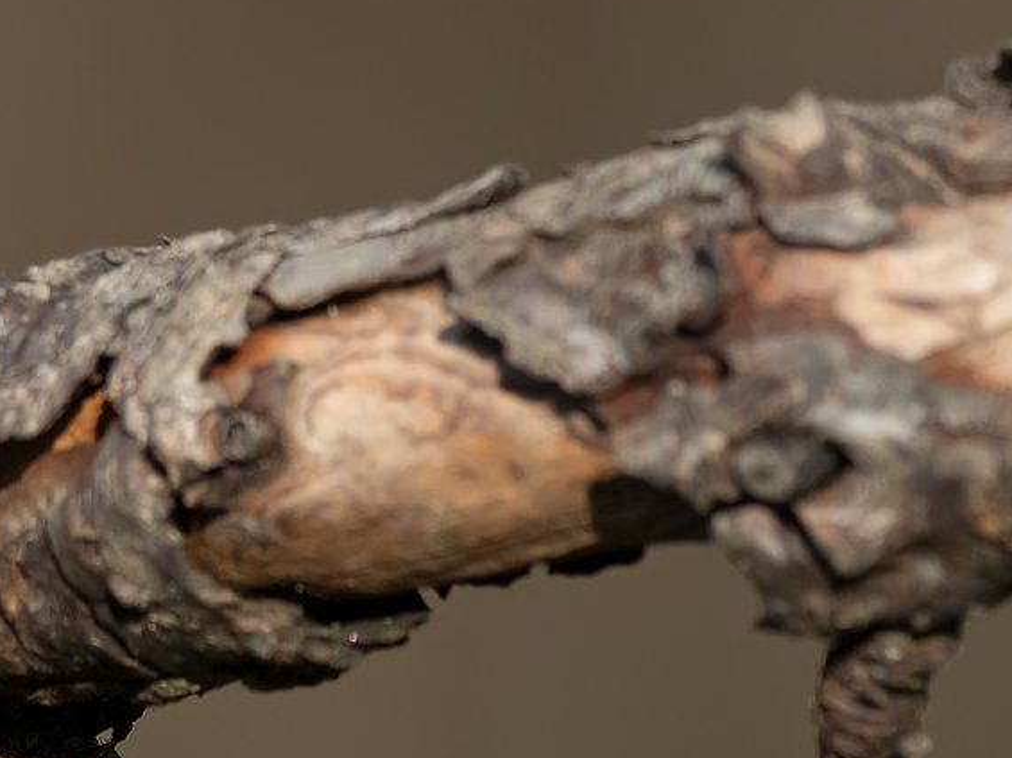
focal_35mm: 2129
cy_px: -258
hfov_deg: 0.9
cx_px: -262
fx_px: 62202
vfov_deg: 0.7
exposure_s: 1/1600
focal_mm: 300
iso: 400
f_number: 4.5
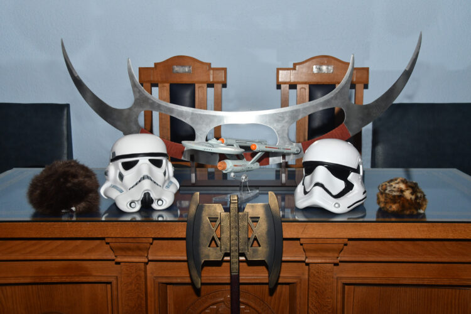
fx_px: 549
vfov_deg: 31.9
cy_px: 157
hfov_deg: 46.4
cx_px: 236
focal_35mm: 42
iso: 800
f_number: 7.1
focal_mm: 28
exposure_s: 1/60
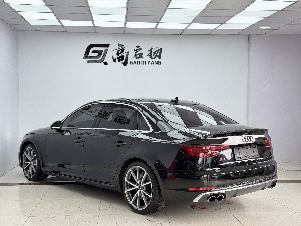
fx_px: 417
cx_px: 150
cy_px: 113
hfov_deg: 39.7
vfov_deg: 30.3
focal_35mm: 48
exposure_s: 1/588
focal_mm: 6.76
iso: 64
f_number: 1.78
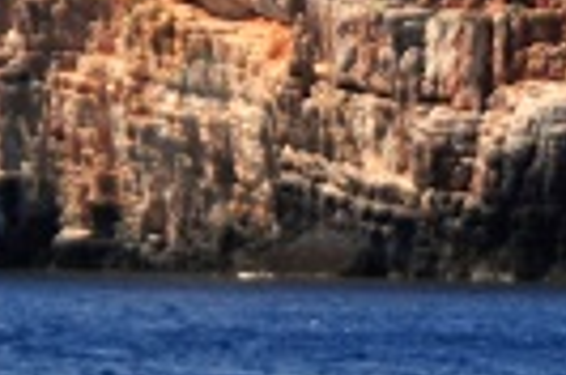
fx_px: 7948
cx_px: 564
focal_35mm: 507
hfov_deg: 4.1
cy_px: -121
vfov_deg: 2.7
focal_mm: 45
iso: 250
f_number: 2.8
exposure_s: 1/8000
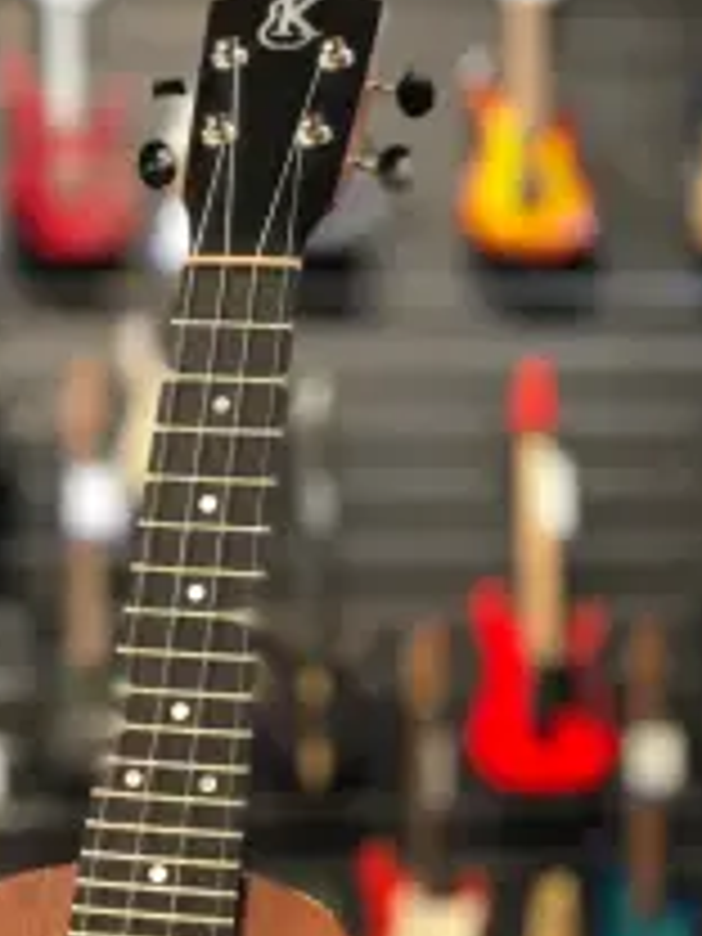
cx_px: 153
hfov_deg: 14.7
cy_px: 864
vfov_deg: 19.2
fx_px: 2704
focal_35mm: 100
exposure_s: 1/30
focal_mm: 6
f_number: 2.4
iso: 100
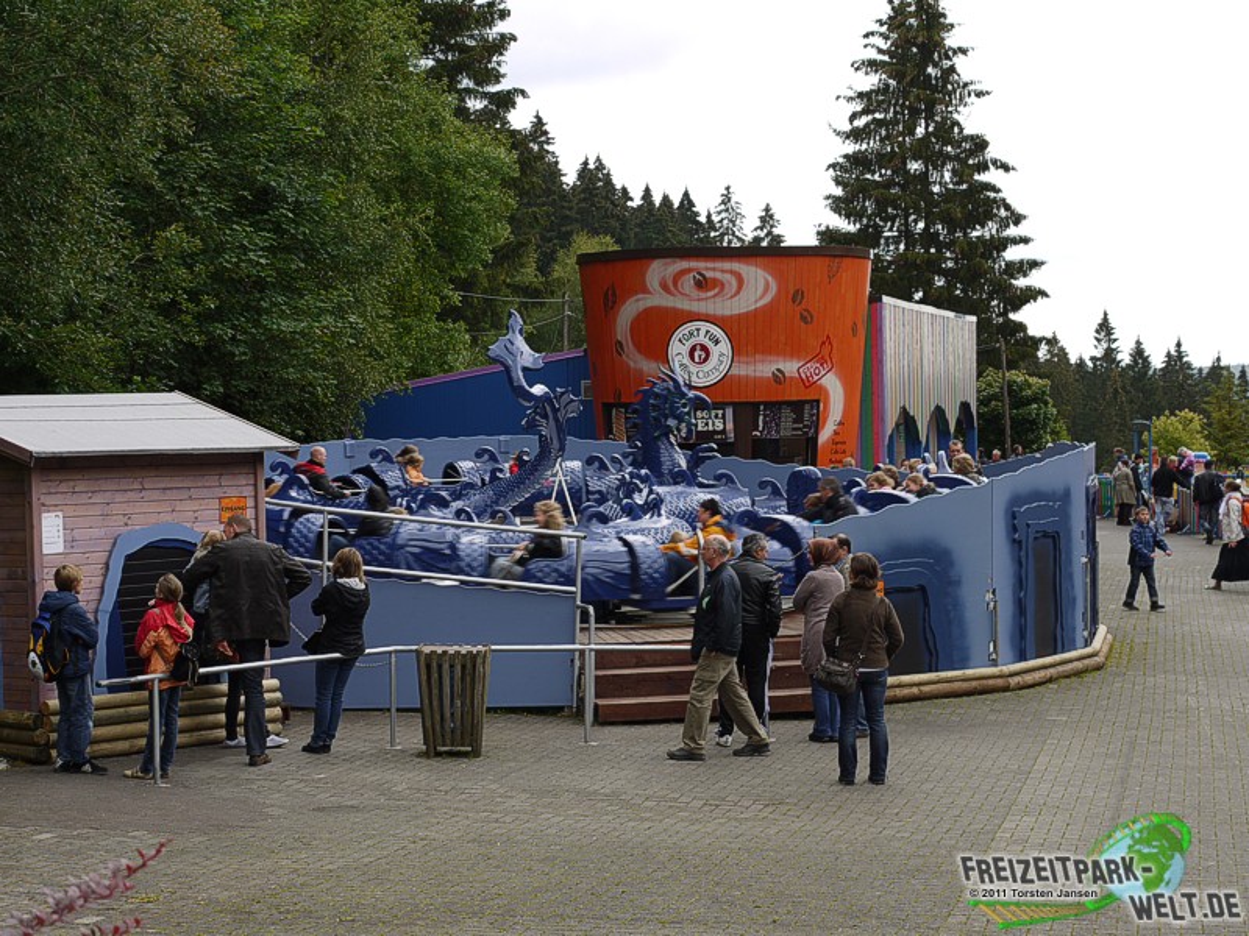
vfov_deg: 22.3
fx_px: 2381
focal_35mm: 66
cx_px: 624
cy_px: 468
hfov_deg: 29.4
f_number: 5.6
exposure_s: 1/125
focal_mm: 33
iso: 100
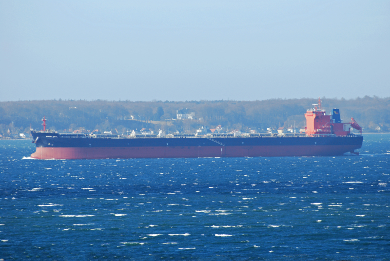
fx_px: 4068
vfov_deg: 3.7
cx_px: 195
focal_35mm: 375
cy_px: 130
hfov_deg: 5.5
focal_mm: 250
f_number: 7.1
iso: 200
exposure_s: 1/400
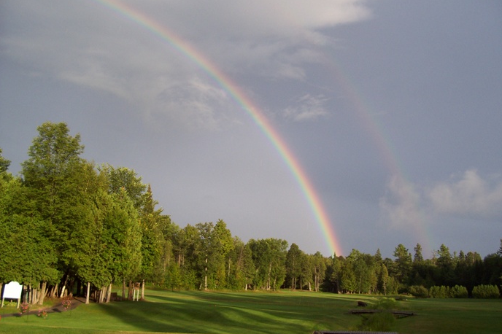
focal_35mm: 36
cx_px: 253
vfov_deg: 36.8
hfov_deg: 53.2
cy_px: 165
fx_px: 502
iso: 80
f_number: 2.7
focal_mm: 5.6
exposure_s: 1/373
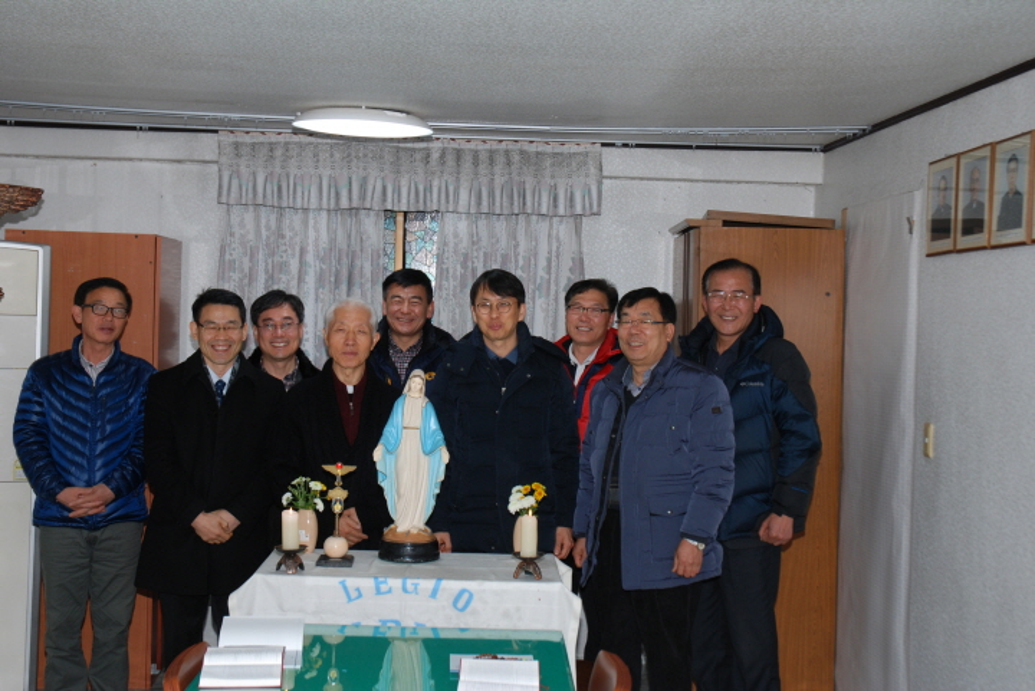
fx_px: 1338
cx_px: 518
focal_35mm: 46
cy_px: 346
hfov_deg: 42.3
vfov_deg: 29.0
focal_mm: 31
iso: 200
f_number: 7.1
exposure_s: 1/60
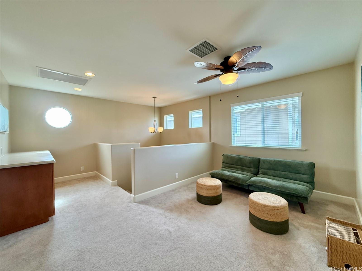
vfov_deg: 85.7
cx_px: 181
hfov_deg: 102.1
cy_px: 136
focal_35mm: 14
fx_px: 146
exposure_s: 1/120
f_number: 2.2
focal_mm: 2.22
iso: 320
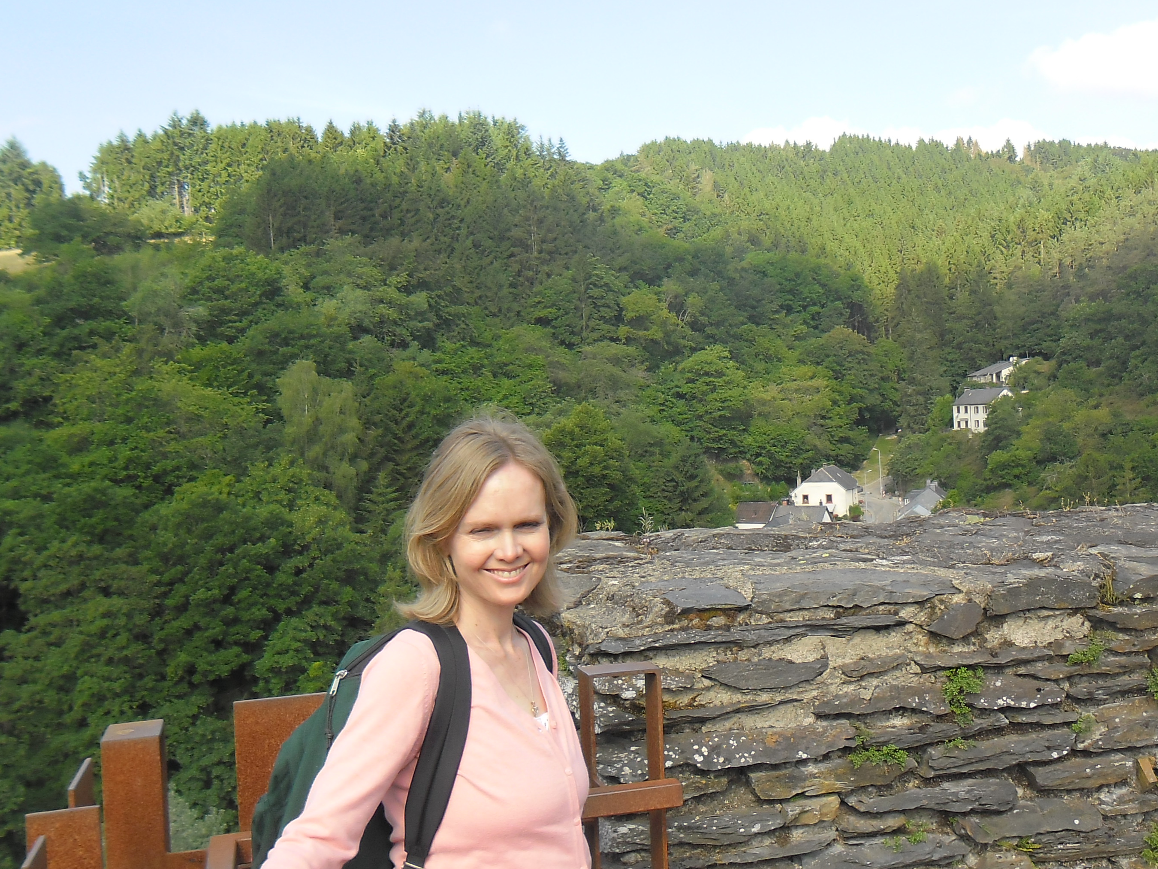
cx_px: 715
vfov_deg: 36.0
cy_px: 439
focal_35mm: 40
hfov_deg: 46.4
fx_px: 1338
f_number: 3.5
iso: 80
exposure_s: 1/250
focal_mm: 4.9
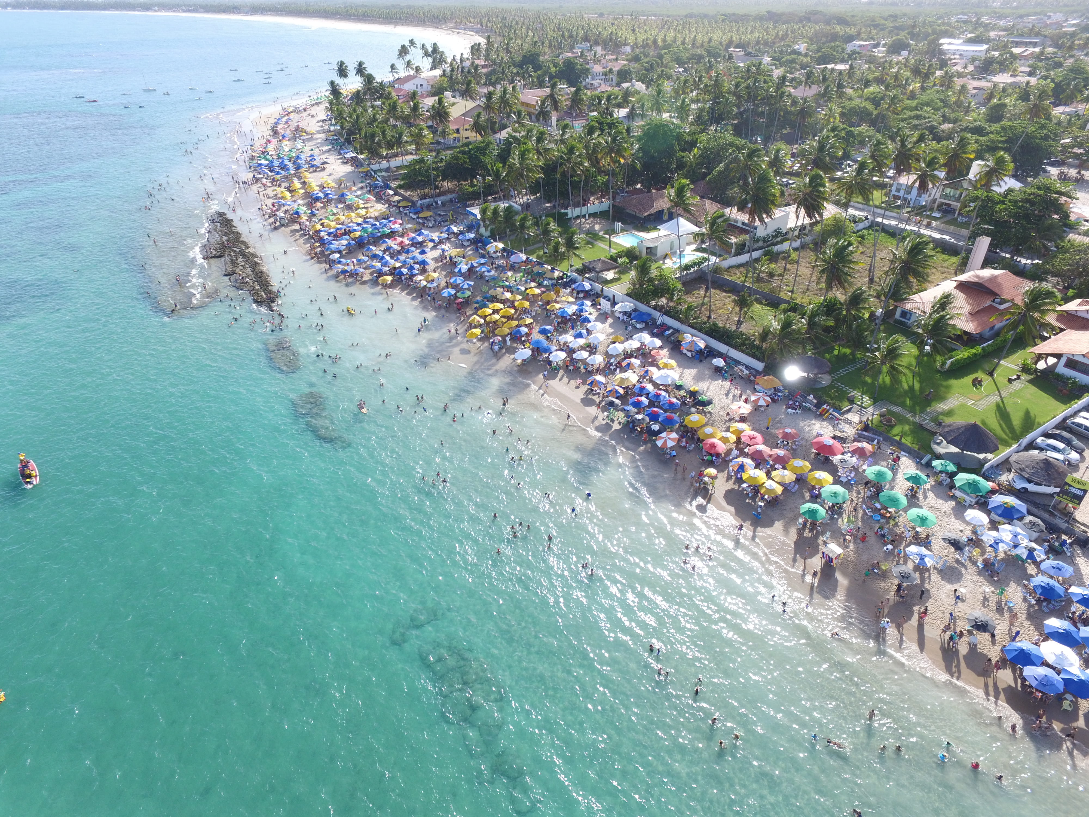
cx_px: 544
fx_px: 629
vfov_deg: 66.0
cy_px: 408
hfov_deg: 81.7
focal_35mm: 20
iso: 100
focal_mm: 3.61
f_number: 2.8
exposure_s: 1/400
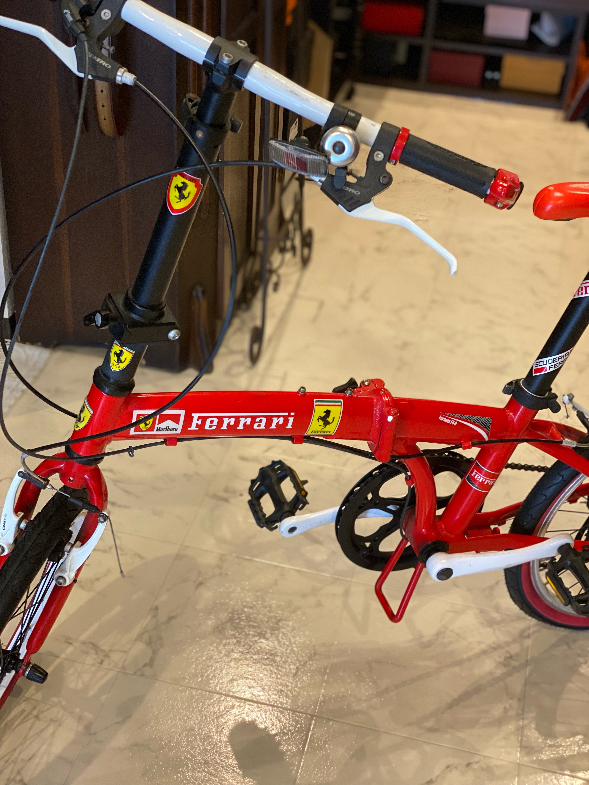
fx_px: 1180
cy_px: 392
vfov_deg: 36.8
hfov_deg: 28.0
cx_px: 294
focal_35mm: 52
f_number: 2
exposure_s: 1/40
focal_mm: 6
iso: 200
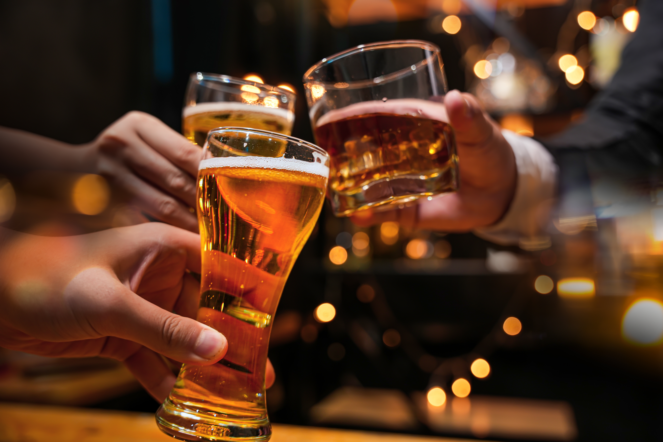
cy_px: 221
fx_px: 687
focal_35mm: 37
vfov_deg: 35.7
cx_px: 332
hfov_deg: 51.5
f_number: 3.2
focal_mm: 37.3
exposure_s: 1/100
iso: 250
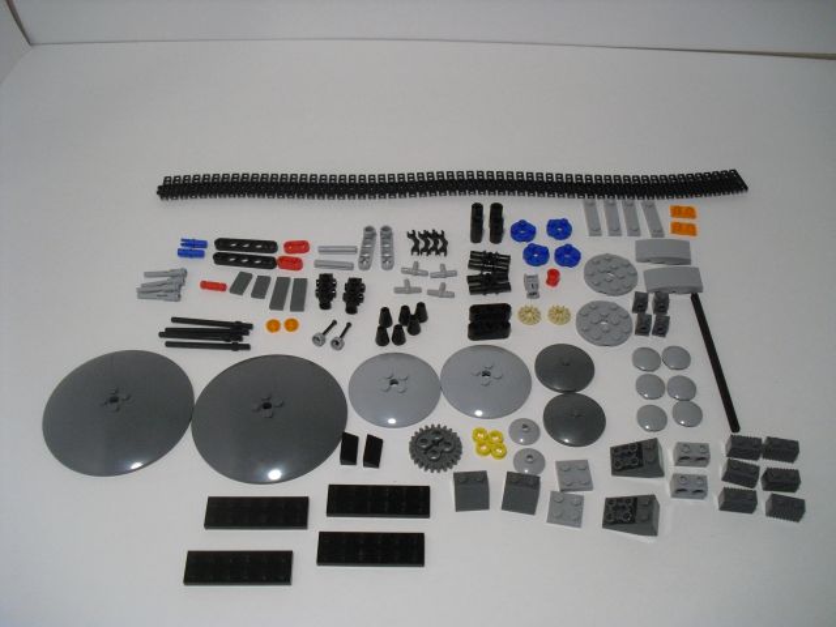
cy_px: 314
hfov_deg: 51.4
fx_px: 869
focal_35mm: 36
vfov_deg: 39.7
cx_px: 418
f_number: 3.1
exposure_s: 1/100
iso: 400
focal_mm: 6.3
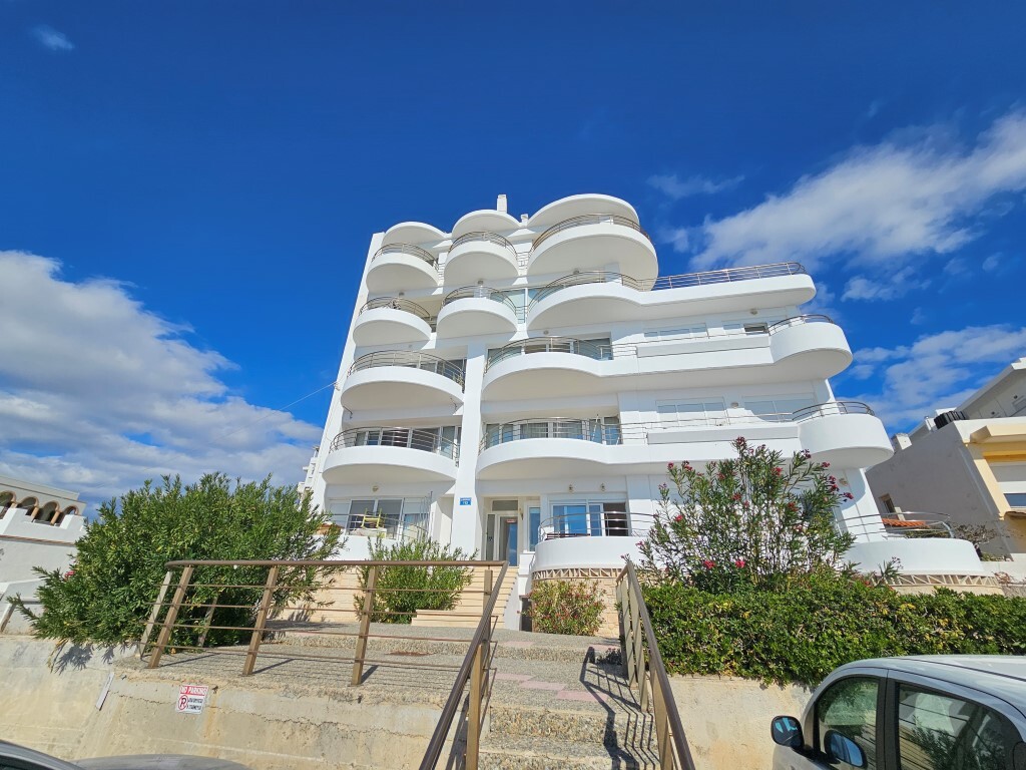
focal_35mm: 13
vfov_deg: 89.9
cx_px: 513
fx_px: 385
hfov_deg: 106.2
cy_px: 385
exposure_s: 1/6014
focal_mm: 2.2
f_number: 2.2
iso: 50
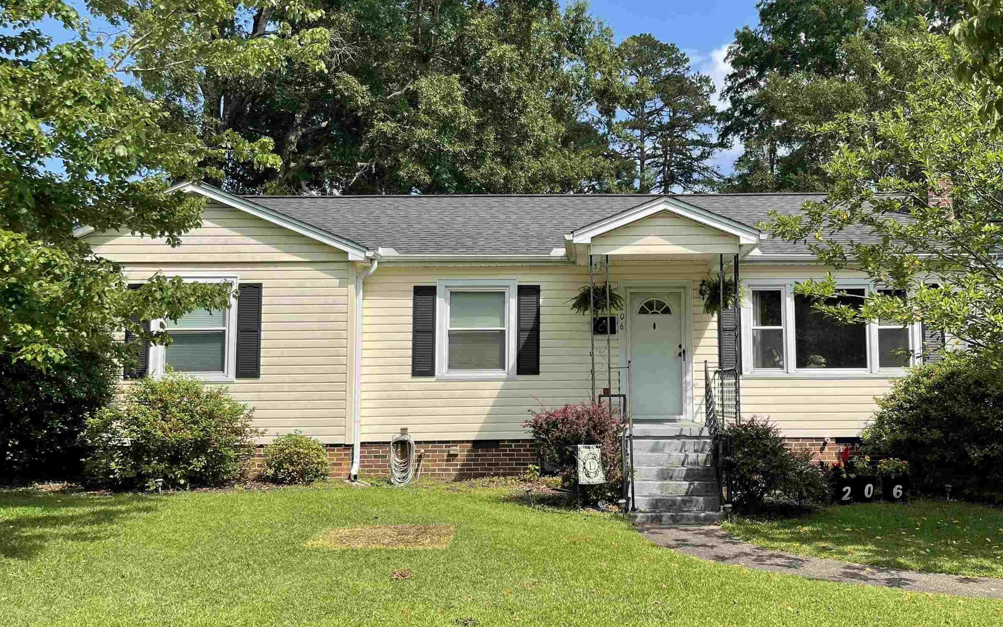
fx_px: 929
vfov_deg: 37.3
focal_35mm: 34
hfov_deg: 56.4
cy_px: 307
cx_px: 592
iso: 32
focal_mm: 5.1
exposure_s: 1/1883
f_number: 1.6
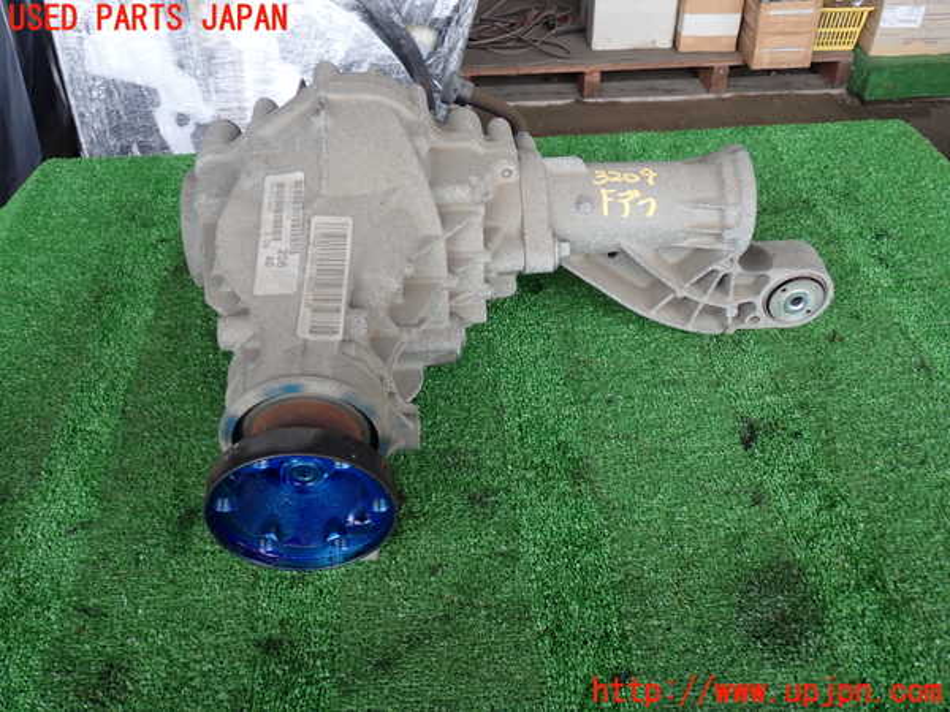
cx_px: 475
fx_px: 988
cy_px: 356
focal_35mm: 36
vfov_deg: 39.7
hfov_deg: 51.4
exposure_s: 1/125
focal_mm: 6.37
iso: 100
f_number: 2.5
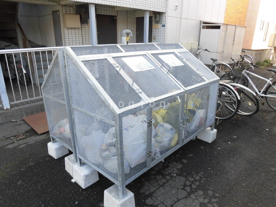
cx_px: 138
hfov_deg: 71.6
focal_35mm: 24
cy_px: 104
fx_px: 191
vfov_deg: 56.8
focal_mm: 4.3
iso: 100
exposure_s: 1/125
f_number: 3.1
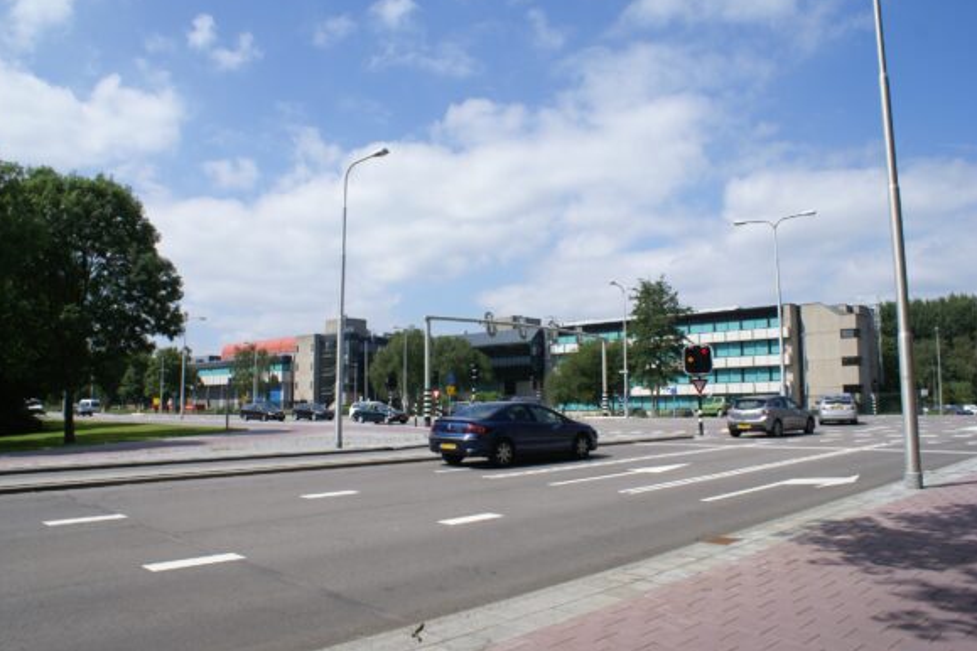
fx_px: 760
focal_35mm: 28
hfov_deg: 65.5
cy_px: 317
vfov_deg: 46.4
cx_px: 489
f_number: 10
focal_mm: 18
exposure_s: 1/200
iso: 100
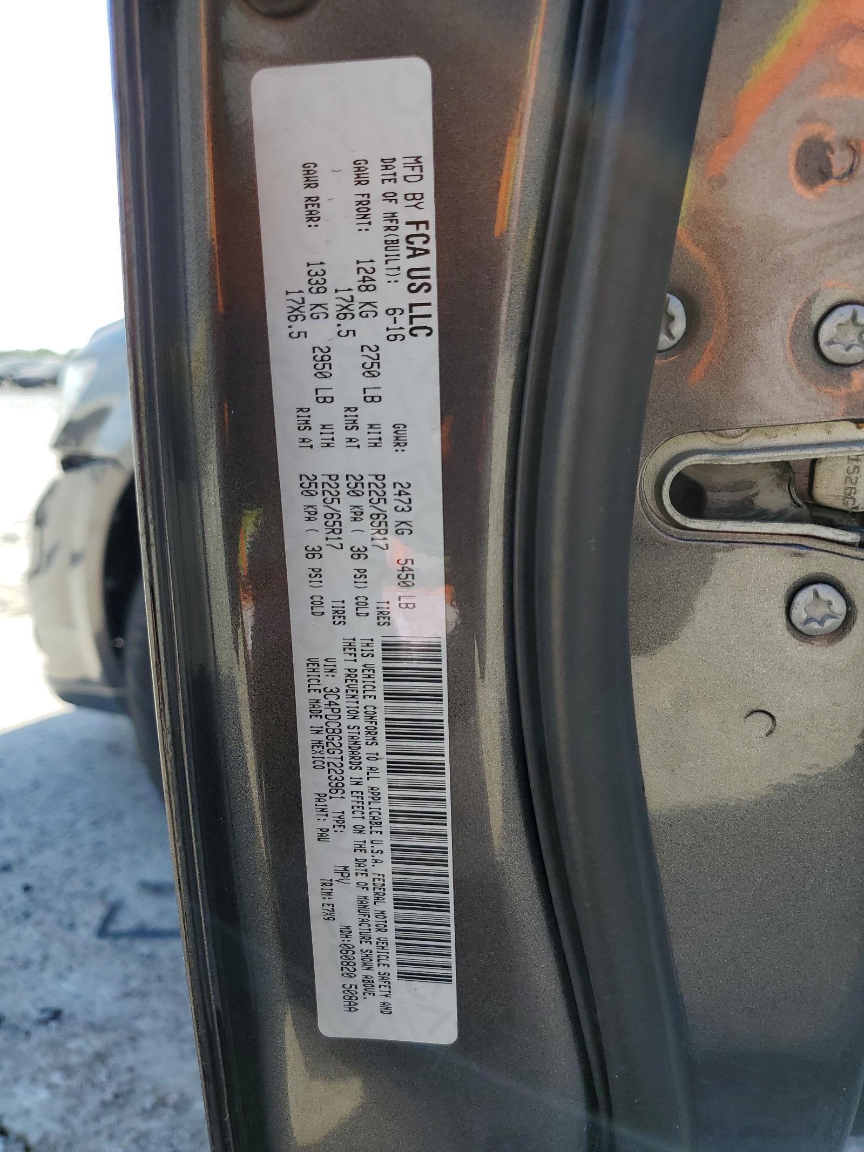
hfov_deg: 53.1
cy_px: 576
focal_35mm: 26
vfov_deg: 67.3
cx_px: 432
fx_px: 865
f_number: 1.5
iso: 50
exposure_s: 1/833
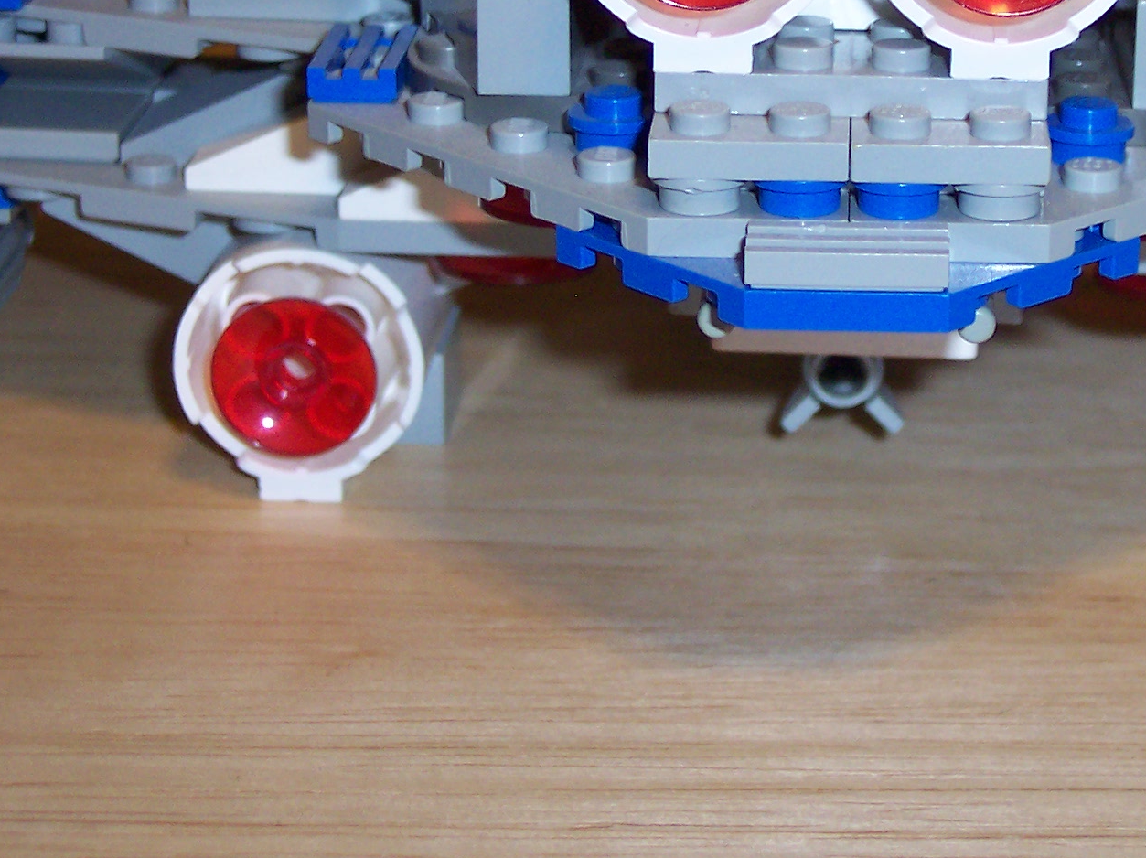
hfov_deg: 18.6
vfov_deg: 14.0
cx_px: 862
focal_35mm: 105
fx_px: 3474
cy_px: 202
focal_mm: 10.7
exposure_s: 1/30
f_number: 3.4
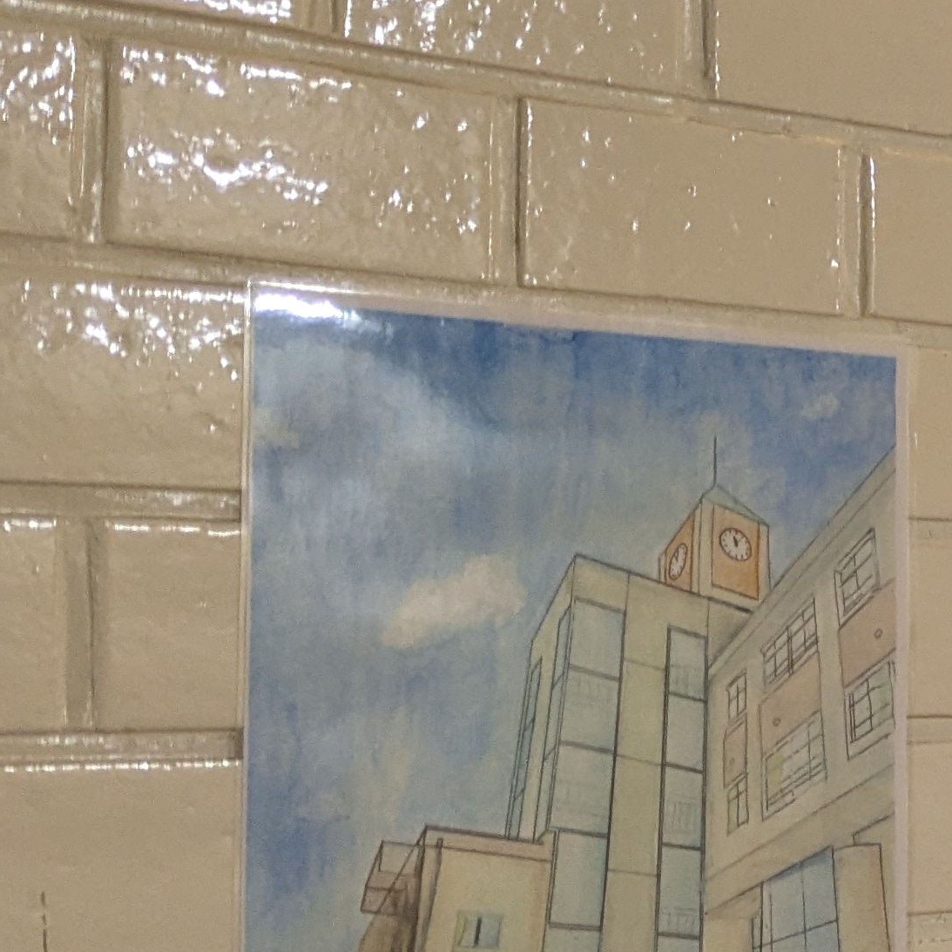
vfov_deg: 19.7
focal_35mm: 88
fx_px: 2738
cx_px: 1709
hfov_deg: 16.5
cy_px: 523
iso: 267
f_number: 1.73
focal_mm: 4.38
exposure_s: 1/99.9
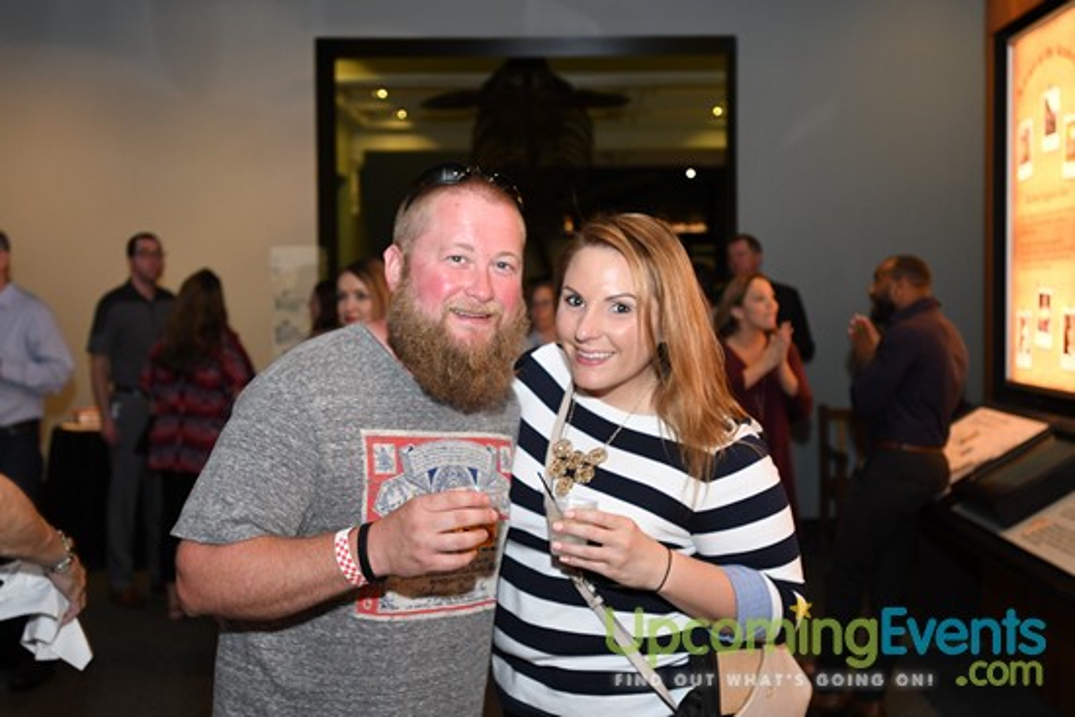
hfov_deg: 41.1
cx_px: 538
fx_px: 1434
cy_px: 358
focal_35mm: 48
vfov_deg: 28.1
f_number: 3.5
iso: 1000
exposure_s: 1/125
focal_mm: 32
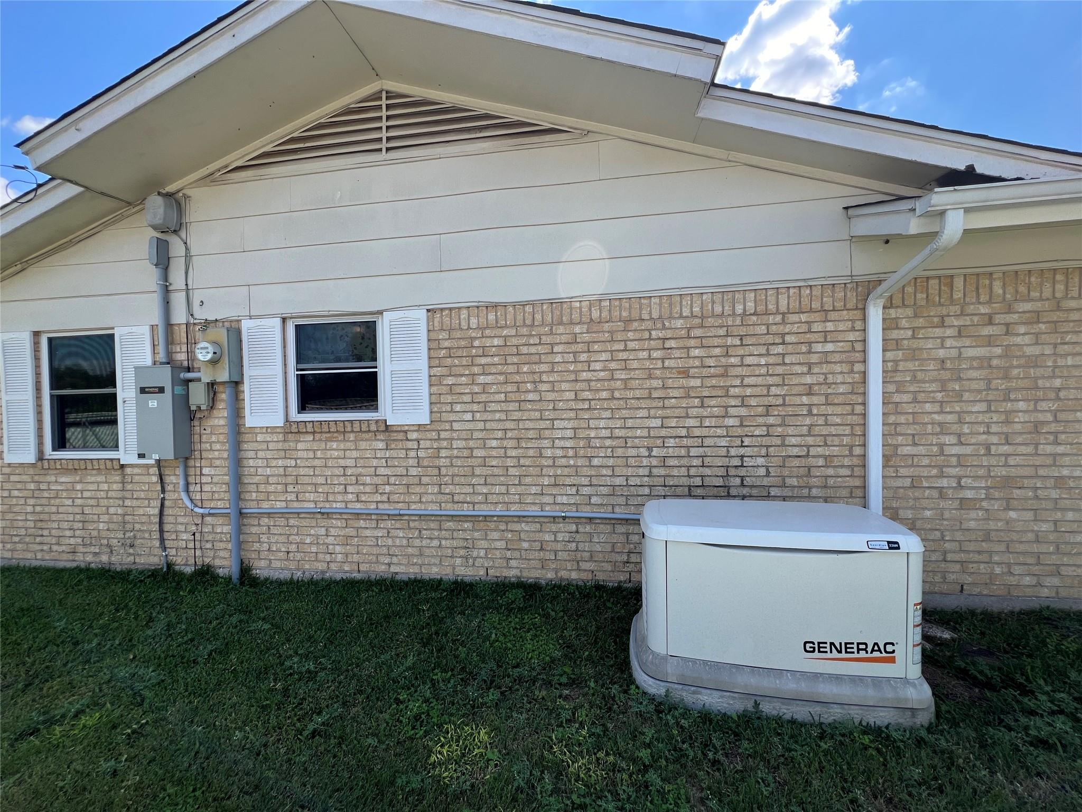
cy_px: 406
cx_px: 541
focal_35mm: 13
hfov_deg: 106.2
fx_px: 406
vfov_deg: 89.9
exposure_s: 1/664
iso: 32
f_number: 1.8
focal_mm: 1.57
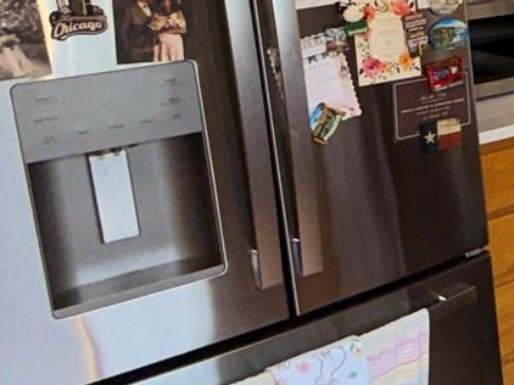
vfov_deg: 21.1
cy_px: 32
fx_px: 1009
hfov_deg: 19.5
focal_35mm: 68
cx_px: 972
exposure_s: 1/122
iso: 40
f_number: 2.2
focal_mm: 2.22
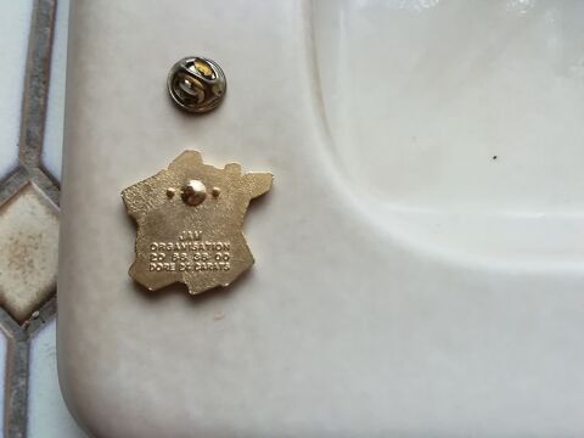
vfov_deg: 51.4
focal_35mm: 27
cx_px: 292
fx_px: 456
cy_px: 219
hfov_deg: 65.3
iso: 160
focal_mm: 2.25
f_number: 2.4
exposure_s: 1/50
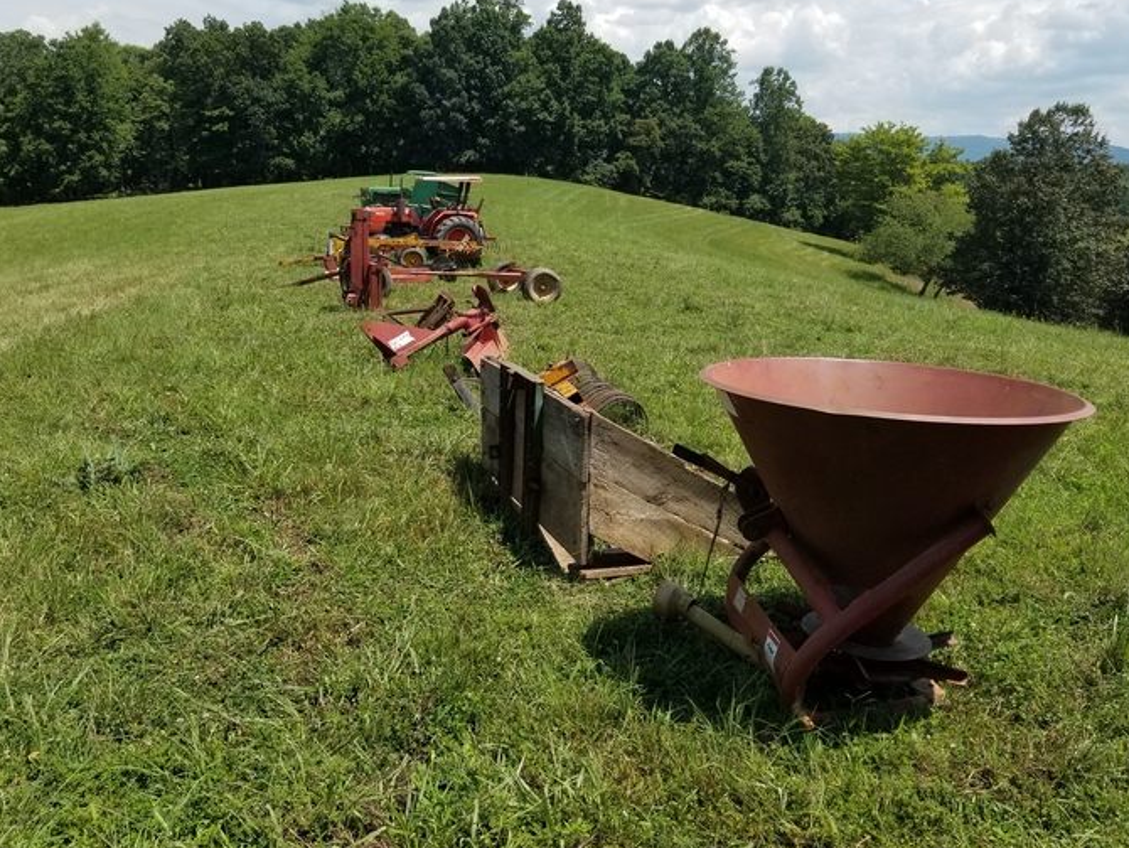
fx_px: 979
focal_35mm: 30
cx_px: 611
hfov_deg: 59.9
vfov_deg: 46.7
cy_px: 366
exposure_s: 1/2552
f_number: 1.7
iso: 50
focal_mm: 4.25
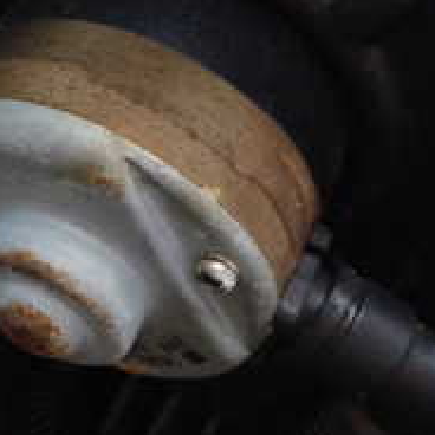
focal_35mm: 72
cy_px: 187
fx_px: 1024
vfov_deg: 24.0
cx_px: 40
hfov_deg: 23.3
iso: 800
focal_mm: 4.5
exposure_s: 1/13
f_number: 2
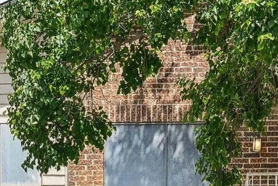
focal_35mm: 96
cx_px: 160
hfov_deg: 21.2
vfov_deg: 14.0
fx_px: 741
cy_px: 198
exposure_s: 1/250
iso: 400
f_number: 8
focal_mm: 29
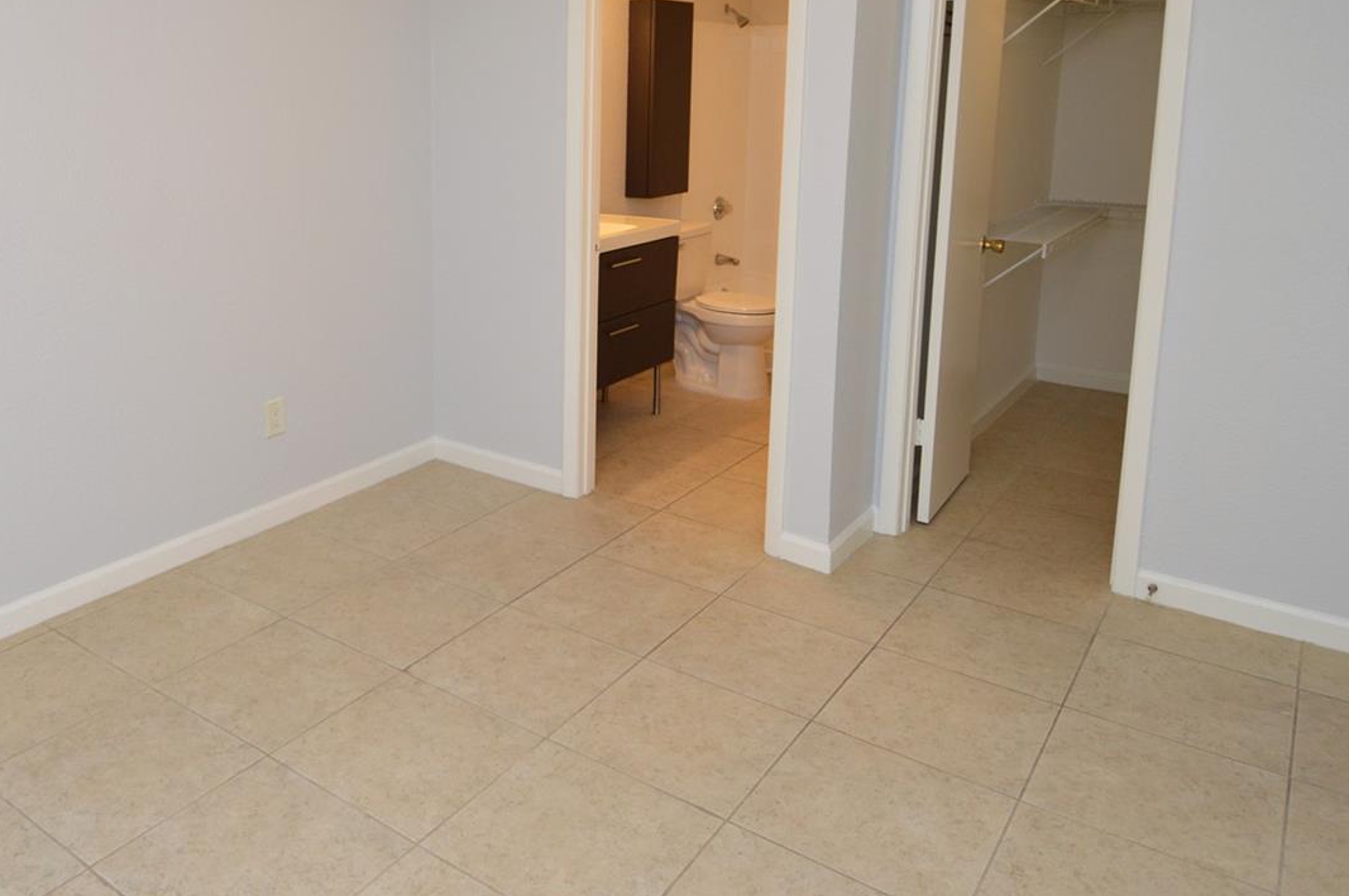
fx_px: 1011
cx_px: 450
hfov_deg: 65.7
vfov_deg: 46.8
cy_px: 275
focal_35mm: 27
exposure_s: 1/60
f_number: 4
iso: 400
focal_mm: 12
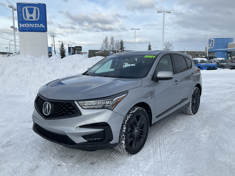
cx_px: 118
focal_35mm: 29
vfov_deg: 48.2
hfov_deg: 61.7
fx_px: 197
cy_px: 88
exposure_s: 1/912
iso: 25
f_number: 1.8
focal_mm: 3
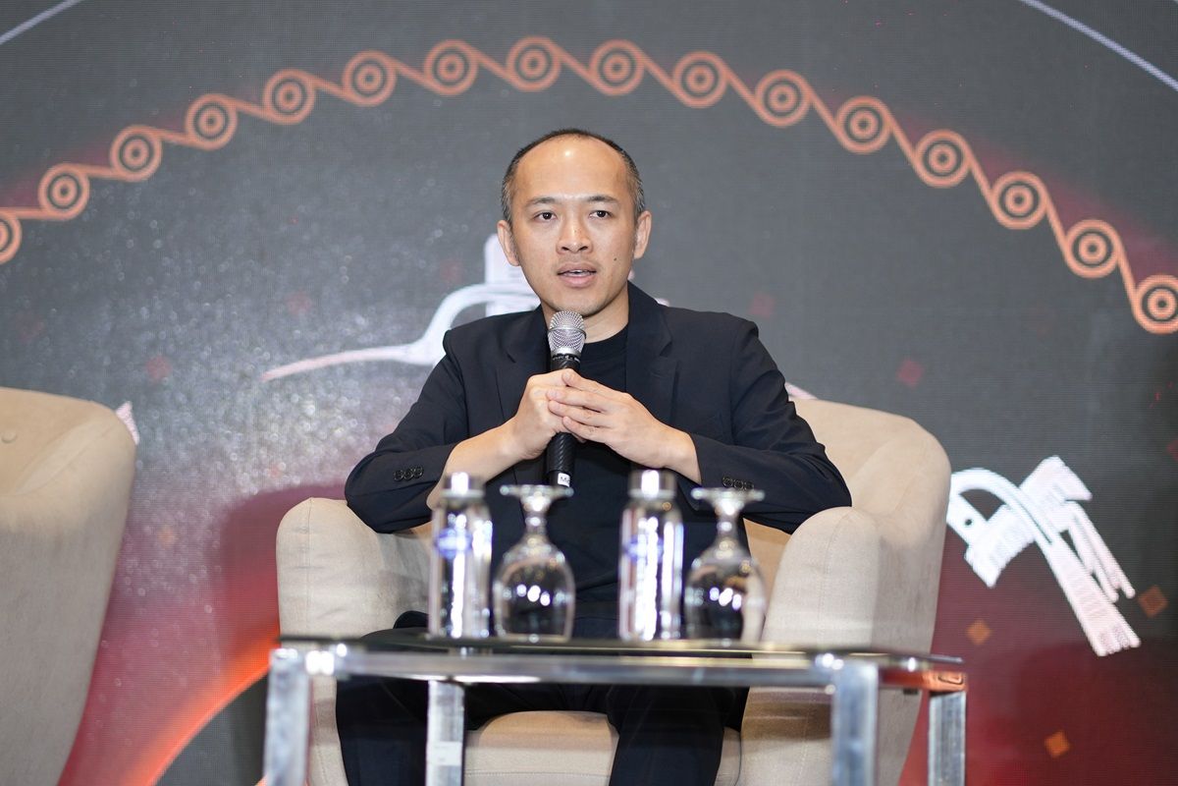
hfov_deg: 16.1
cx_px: 589
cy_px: 393
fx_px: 4155
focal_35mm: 127
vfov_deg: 10.8
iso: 320
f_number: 1.8
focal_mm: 85
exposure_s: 1/125
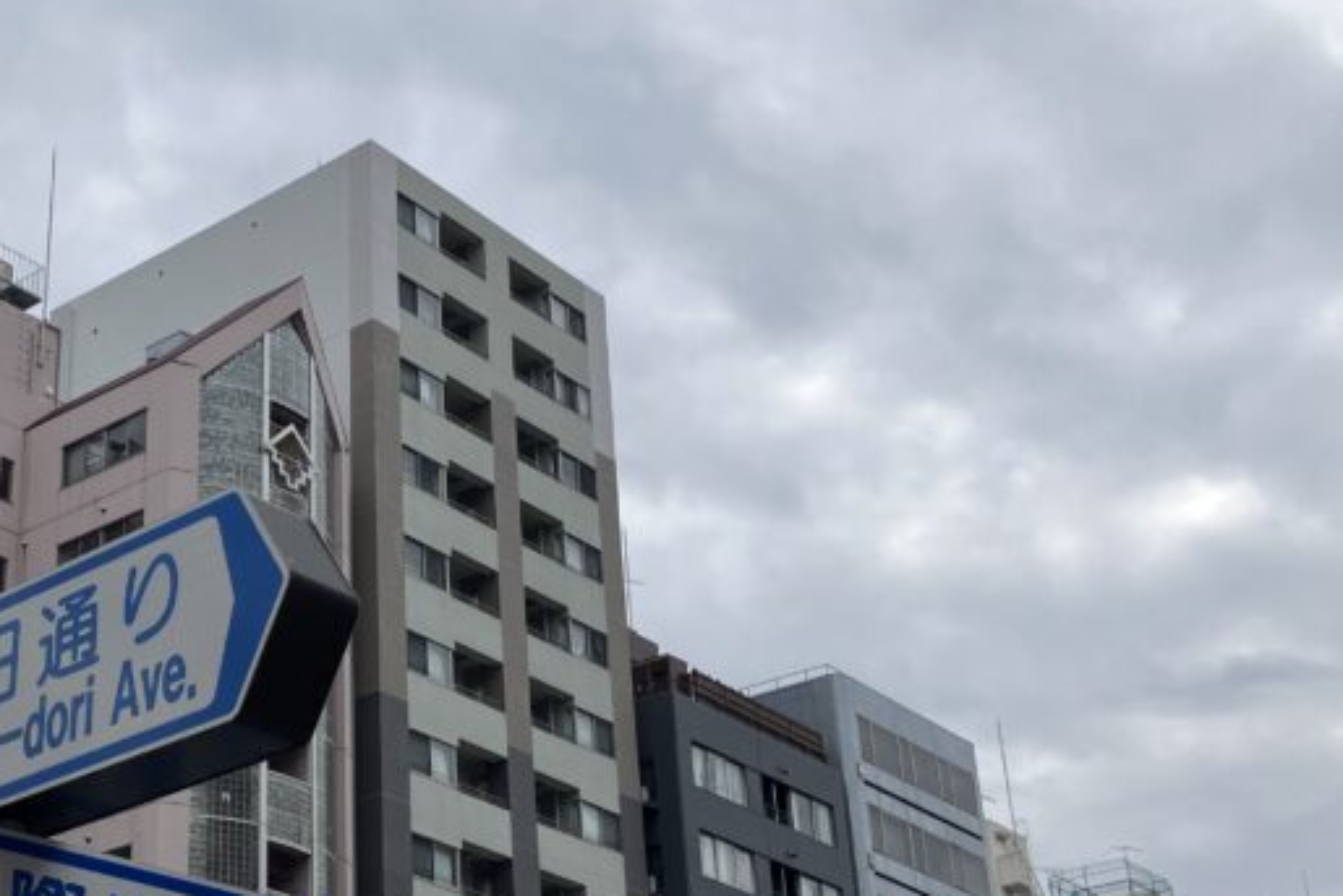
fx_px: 2164
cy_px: 556
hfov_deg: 33.7
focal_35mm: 58
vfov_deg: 23.3
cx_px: 311
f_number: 1.8
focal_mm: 3.99
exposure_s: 1/2315
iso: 32
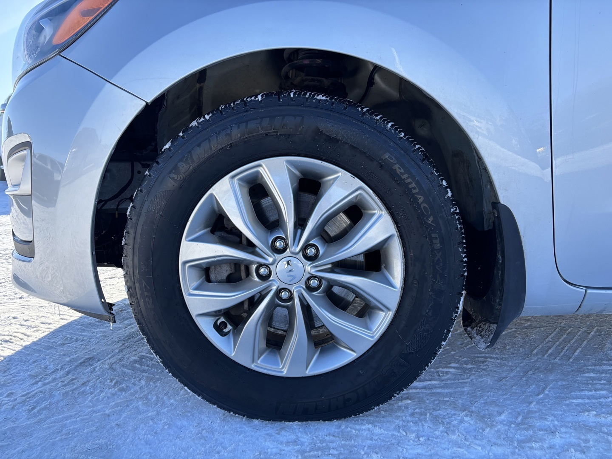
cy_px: 230
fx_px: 460
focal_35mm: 26
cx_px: 306
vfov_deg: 53.1
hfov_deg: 67.3
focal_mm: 5.96
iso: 50
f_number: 1.6
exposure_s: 1/961
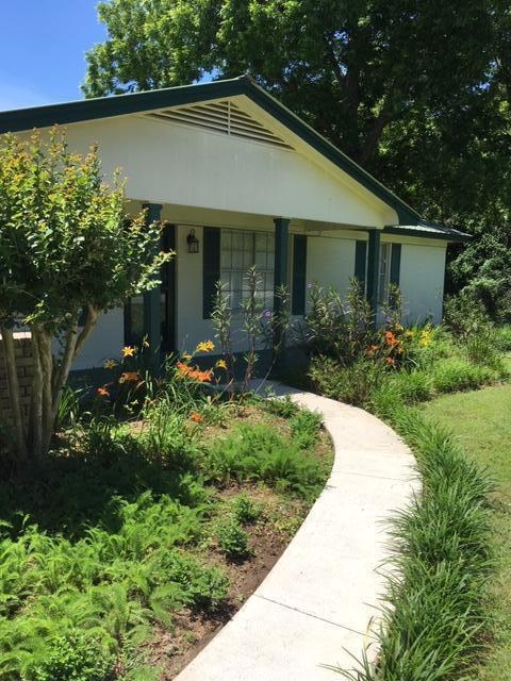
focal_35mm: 29
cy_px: 340
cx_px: 256
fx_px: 571
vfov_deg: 61.7
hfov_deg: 48.2
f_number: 2.2
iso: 25
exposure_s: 1/1148
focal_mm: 4.15
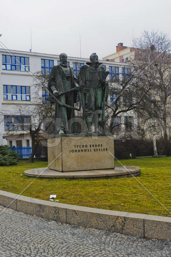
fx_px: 343
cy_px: 128
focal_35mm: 48
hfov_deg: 28.0
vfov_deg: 41.2
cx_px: 86
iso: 100
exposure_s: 1/90
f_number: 5.6
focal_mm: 32
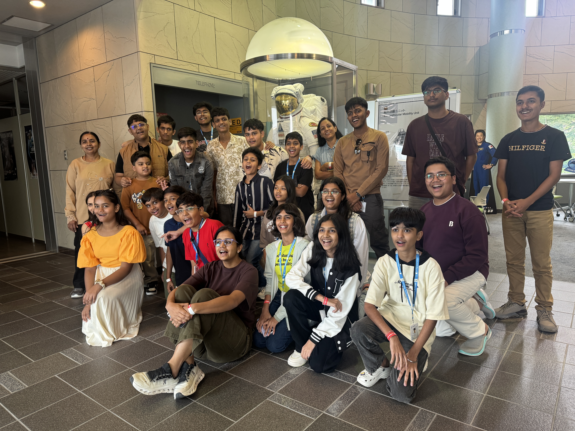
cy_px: 216
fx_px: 399
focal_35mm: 24
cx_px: 288
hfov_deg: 71.6
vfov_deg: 56.8
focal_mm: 6.76
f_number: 1.78
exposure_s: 1/50
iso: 200
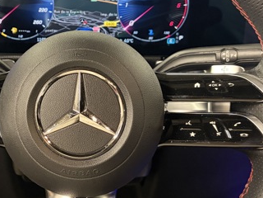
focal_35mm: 65
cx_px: 76
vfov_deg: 22.6
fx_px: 494
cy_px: 93
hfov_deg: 29.5
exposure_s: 1/30
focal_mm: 5.96
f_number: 1.6
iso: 500
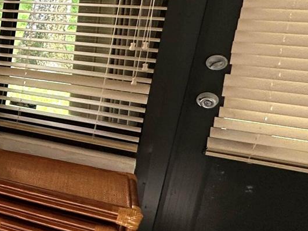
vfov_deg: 26.9
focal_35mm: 54
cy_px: 80
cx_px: -278
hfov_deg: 20.6
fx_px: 480
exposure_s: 1/99
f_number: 2.2
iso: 40
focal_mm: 2.22
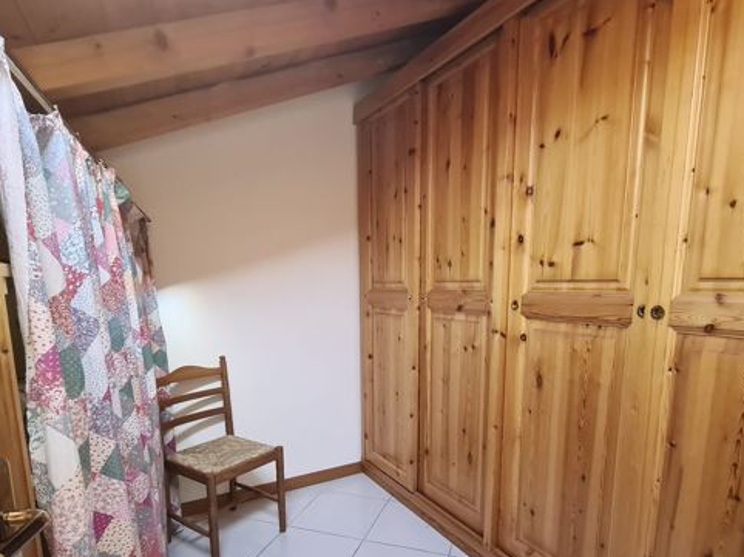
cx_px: 382
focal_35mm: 19
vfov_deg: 67.4
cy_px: 353
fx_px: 408
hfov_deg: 84.7
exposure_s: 1/50
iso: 250
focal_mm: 2.2
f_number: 2.2
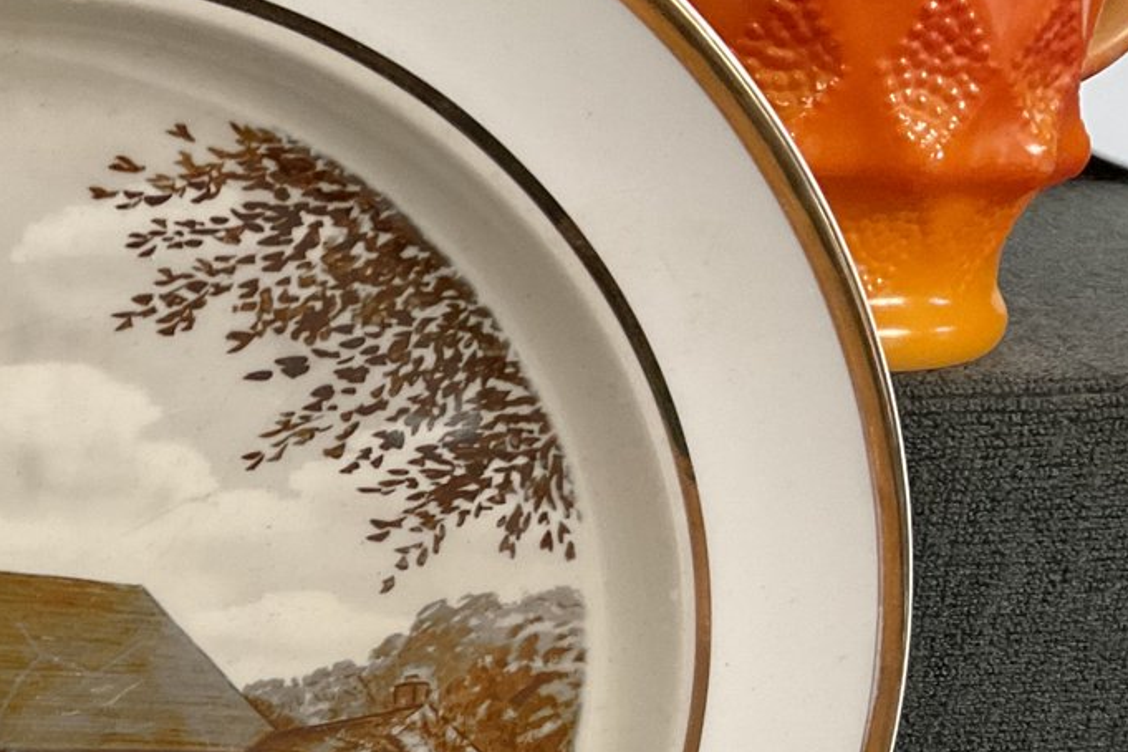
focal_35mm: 67
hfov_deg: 28.0
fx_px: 2099
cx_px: -36
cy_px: 821
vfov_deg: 19.5
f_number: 1.8
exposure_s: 1/60
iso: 125
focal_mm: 3
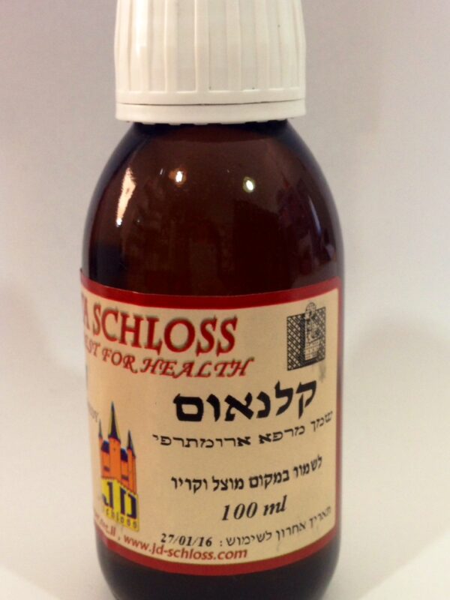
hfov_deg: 42.9
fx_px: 572
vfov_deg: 55.4
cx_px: 225
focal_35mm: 33
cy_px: 300
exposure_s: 1/20
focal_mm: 4.12
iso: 50
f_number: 2.4
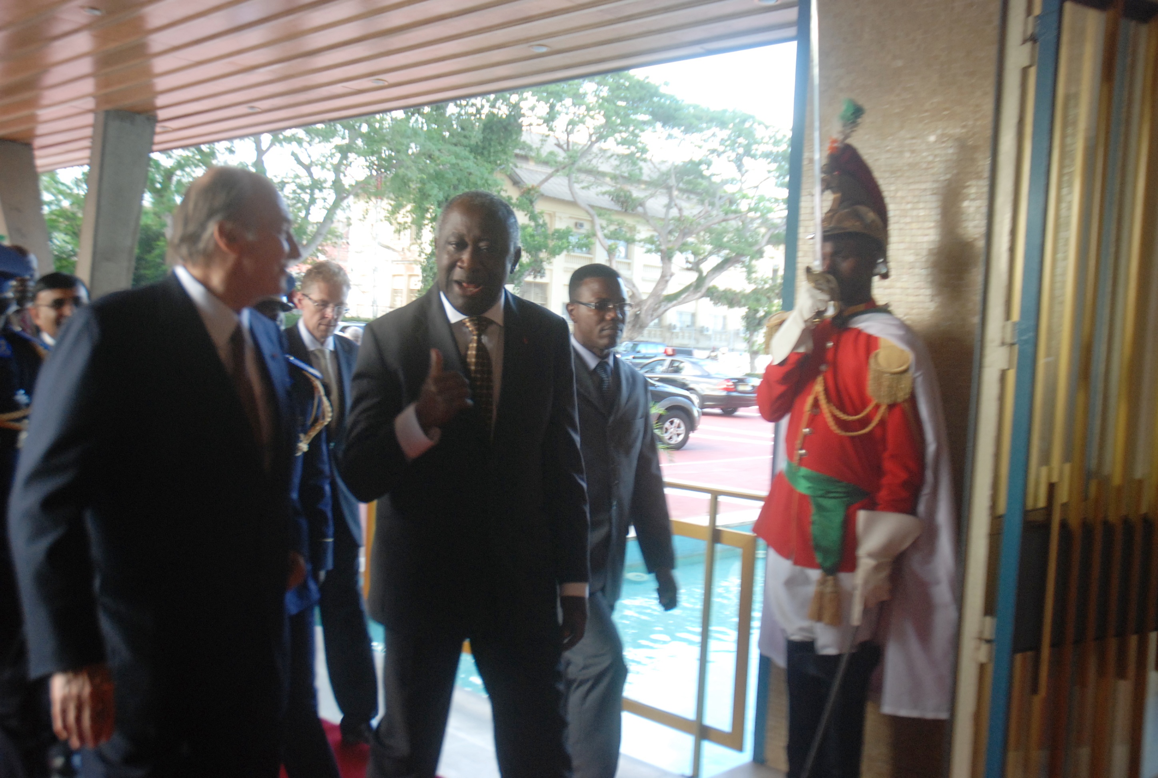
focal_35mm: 36
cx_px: 579
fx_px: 1160
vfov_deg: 37.0
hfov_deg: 53.0
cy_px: 389
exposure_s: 1/60
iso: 500
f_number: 3.8
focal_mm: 24
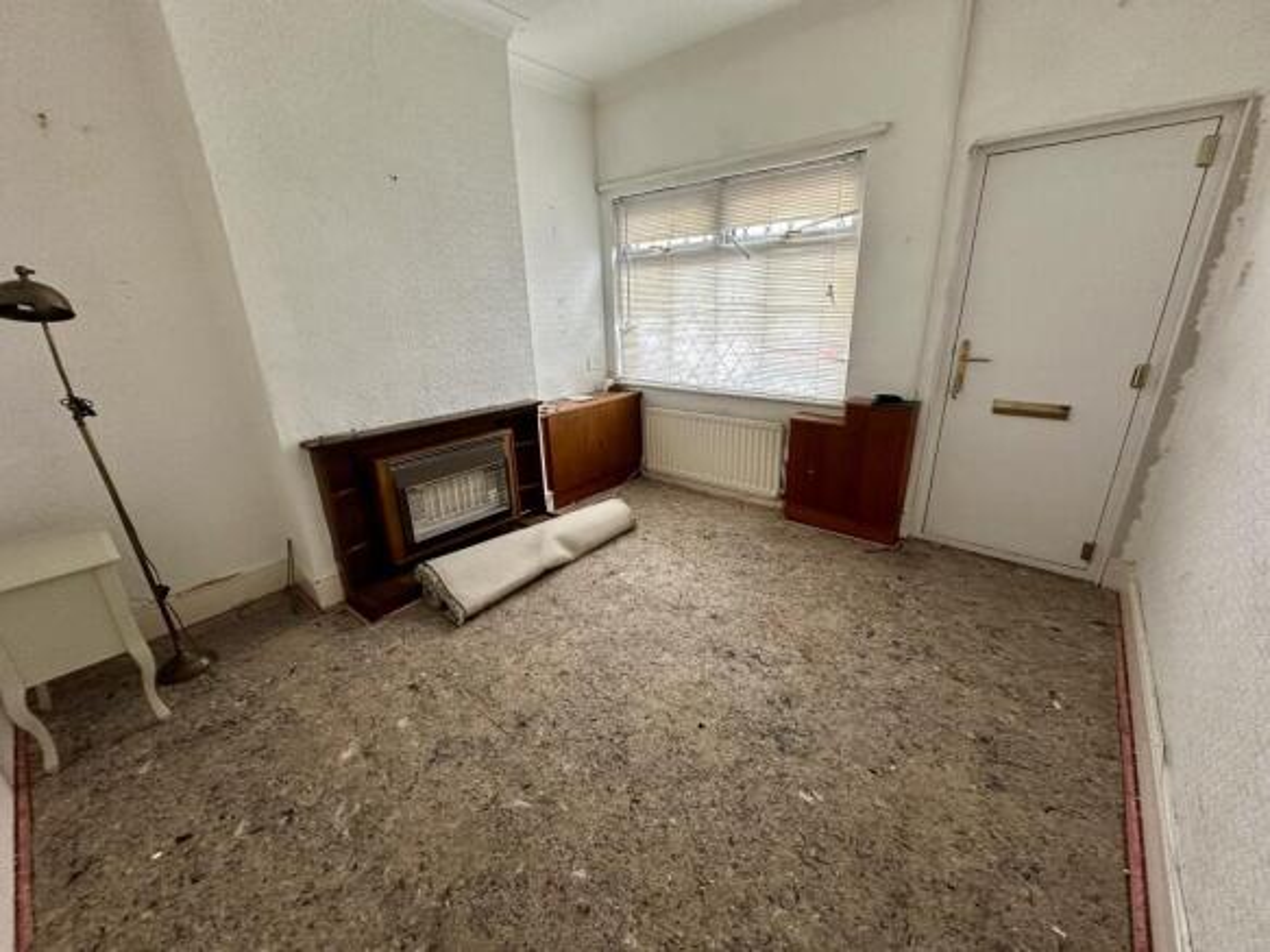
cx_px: 635
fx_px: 514
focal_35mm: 14
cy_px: 476
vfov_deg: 85.7
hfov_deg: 102.1
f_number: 2.2
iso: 320
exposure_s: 1/66
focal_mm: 2.22
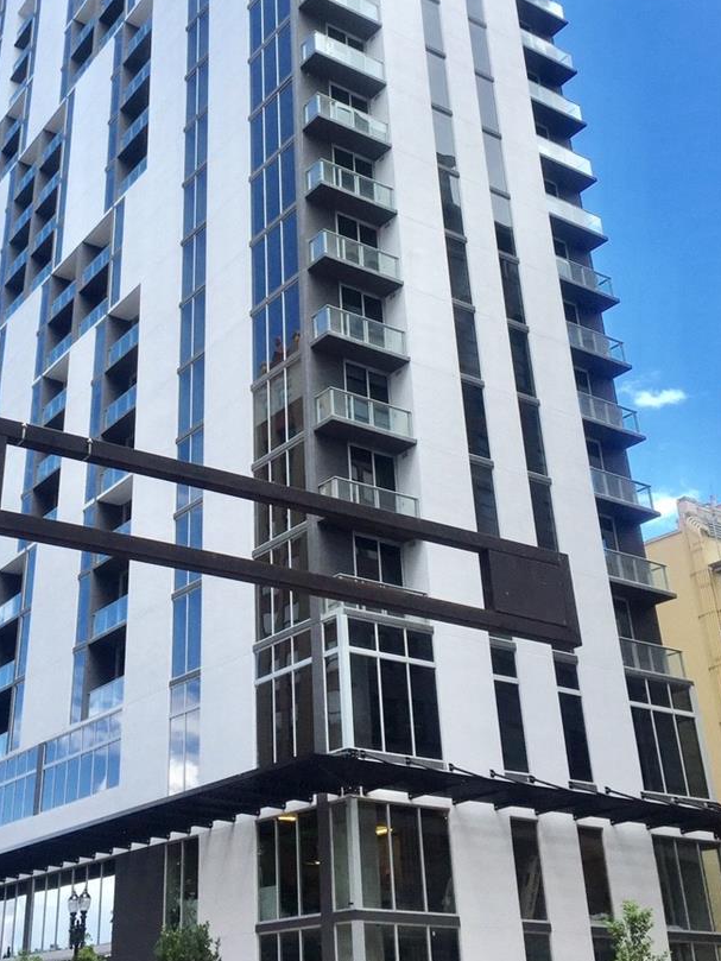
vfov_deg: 43.3
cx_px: 226
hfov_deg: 33.2
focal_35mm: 43
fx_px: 1194
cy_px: 333
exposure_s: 1/549
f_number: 2.2
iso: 32
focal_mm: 4.15
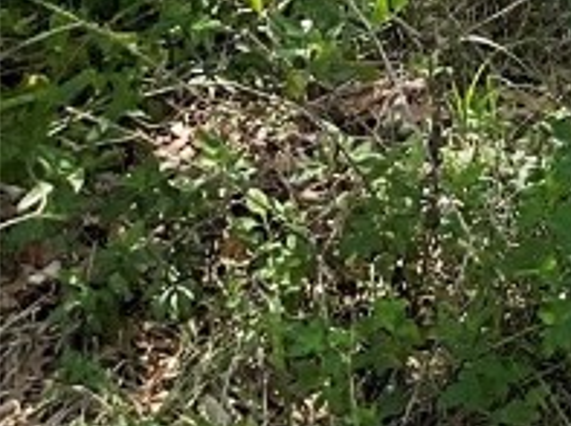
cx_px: 1481
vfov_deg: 8.9
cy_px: -582
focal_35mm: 151
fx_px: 2486
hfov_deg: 10.7
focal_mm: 3
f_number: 1.8
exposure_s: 1/829
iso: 16
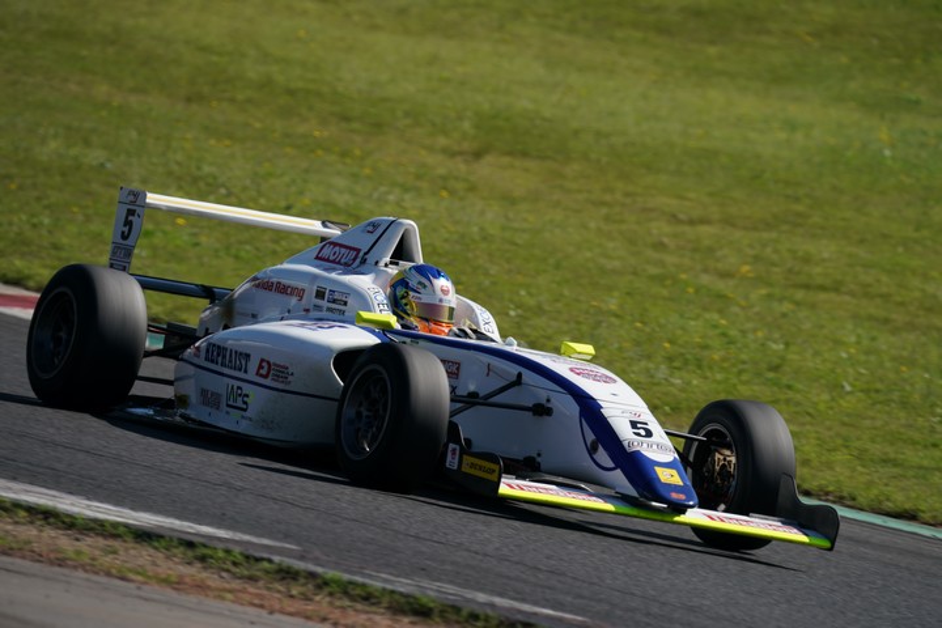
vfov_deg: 2.7
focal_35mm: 512
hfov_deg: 4.0
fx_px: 13396
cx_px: 471
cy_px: 314
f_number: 8
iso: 200
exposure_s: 1/800
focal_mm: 512
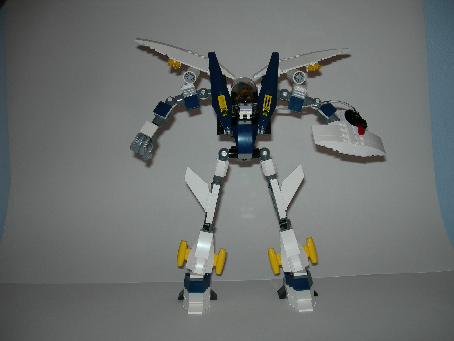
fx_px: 498
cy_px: 170
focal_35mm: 38
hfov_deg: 49.0
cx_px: 227
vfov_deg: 37.7
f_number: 2.8
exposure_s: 1/60.1
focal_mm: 7.8
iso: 50
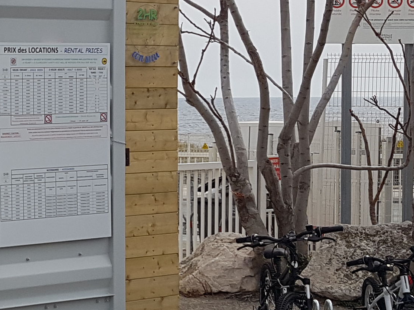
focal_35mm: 94
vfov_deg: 15.7
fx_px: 1124
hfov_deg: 18.8
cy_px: 136
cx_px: -174
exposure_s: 1/3160
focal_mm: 4.2
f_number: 1.7
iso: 50
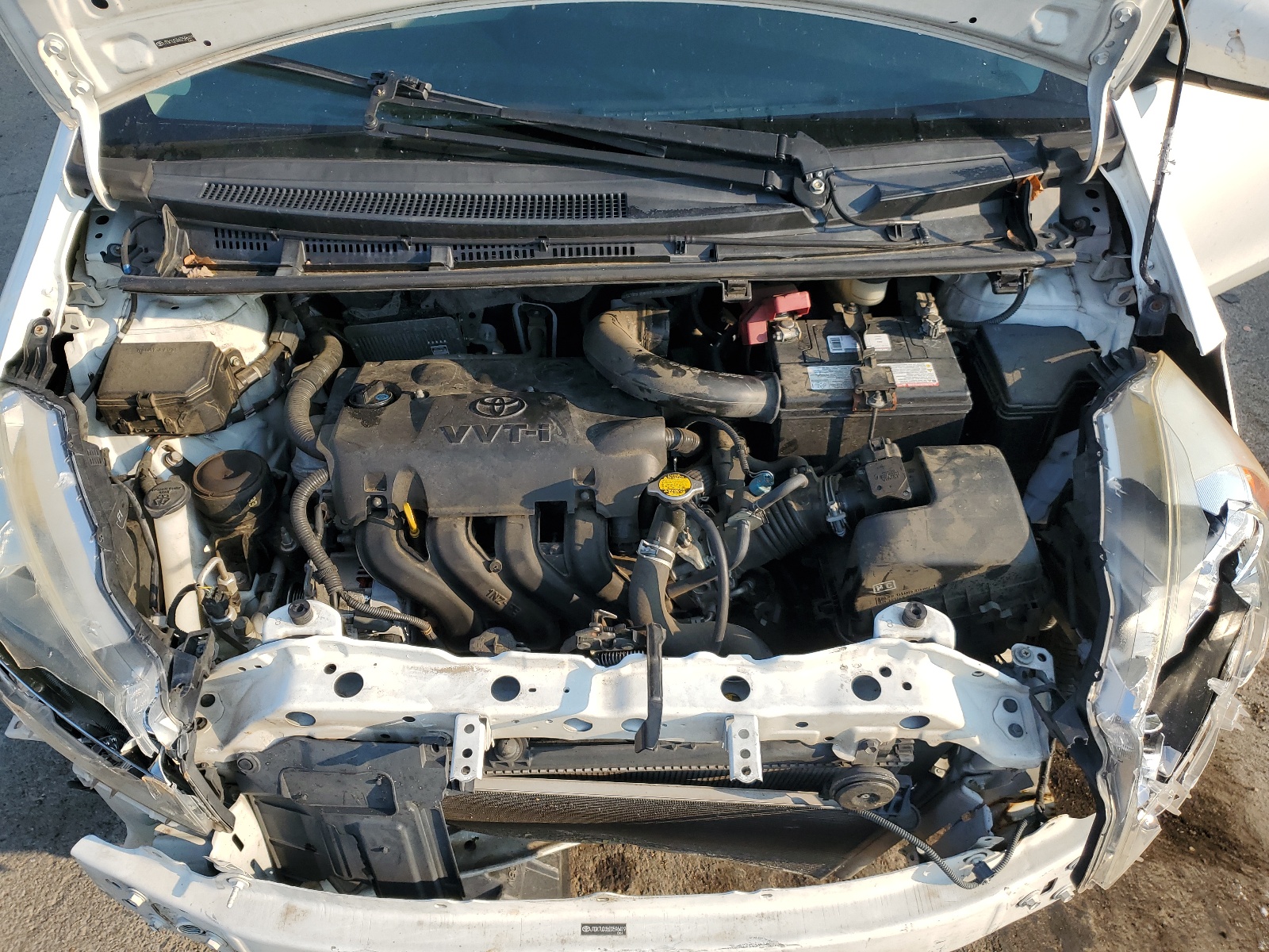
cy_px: 476
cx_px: 634
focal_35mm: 26
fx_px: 953
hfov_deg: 67.3
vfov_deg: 53.1
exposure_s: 1/1667
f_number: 1.5
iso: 50
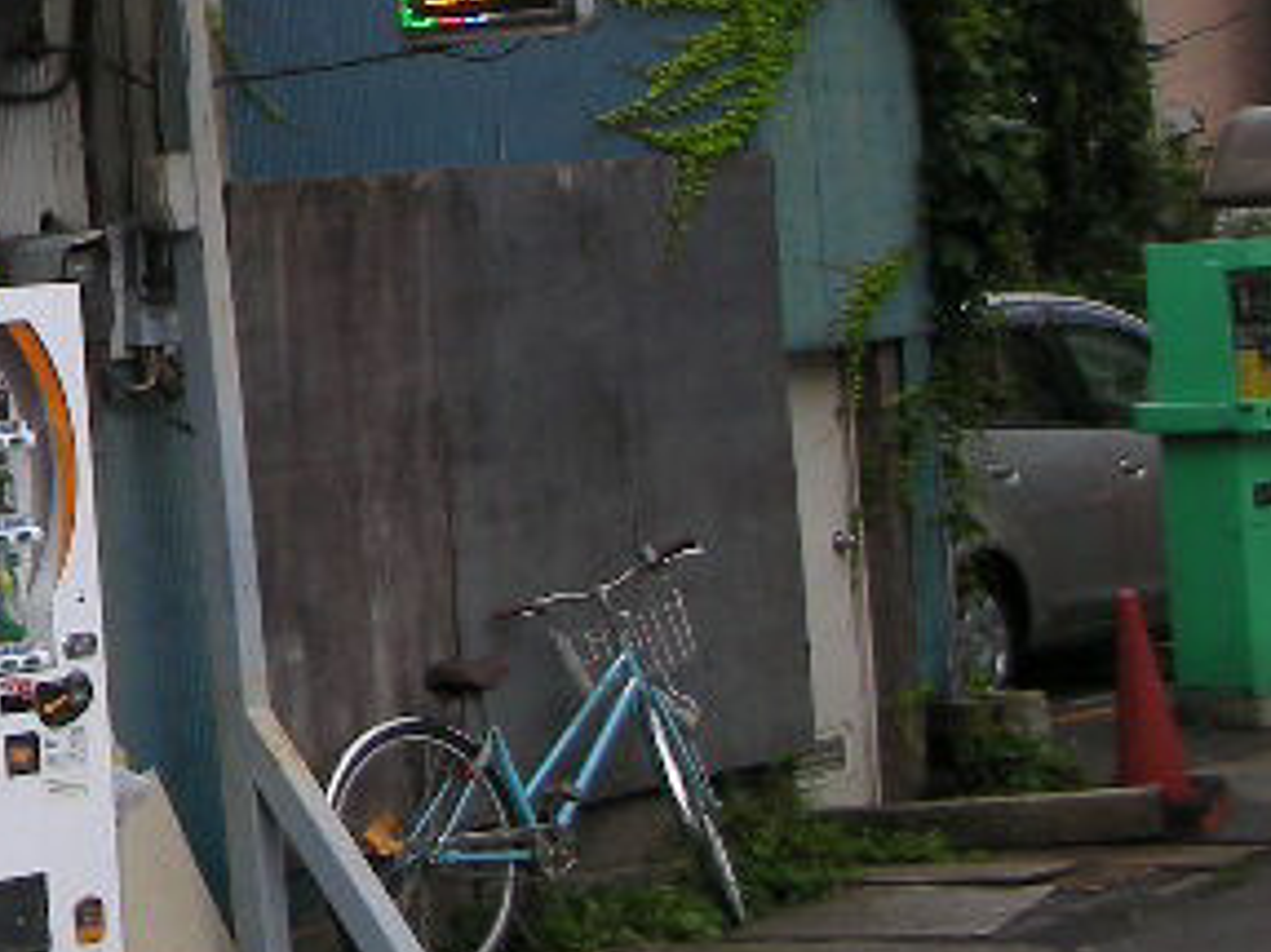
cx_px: -979
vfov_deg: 11.7
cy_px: -53
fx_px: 4588
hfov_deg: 14.1
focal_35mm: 125
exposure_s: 1/100
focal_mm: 5.8
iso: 50
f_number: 2.8
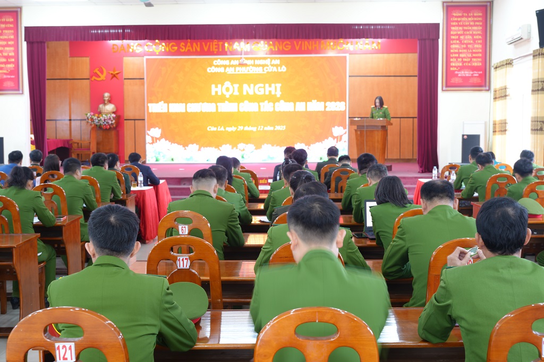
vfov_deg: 29.8
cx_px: 272
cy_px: 181
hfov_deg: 43.6
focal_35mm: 45
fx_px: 680
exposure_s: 1/2.5
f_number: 4.5
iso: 100
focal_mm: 30
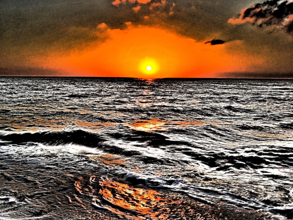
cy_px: 60
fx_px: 330
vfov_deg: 36.1
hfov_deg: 47.9
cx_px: 146
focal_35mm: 39
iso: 25
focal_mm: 4.15
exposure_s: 1/596
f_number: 2.2
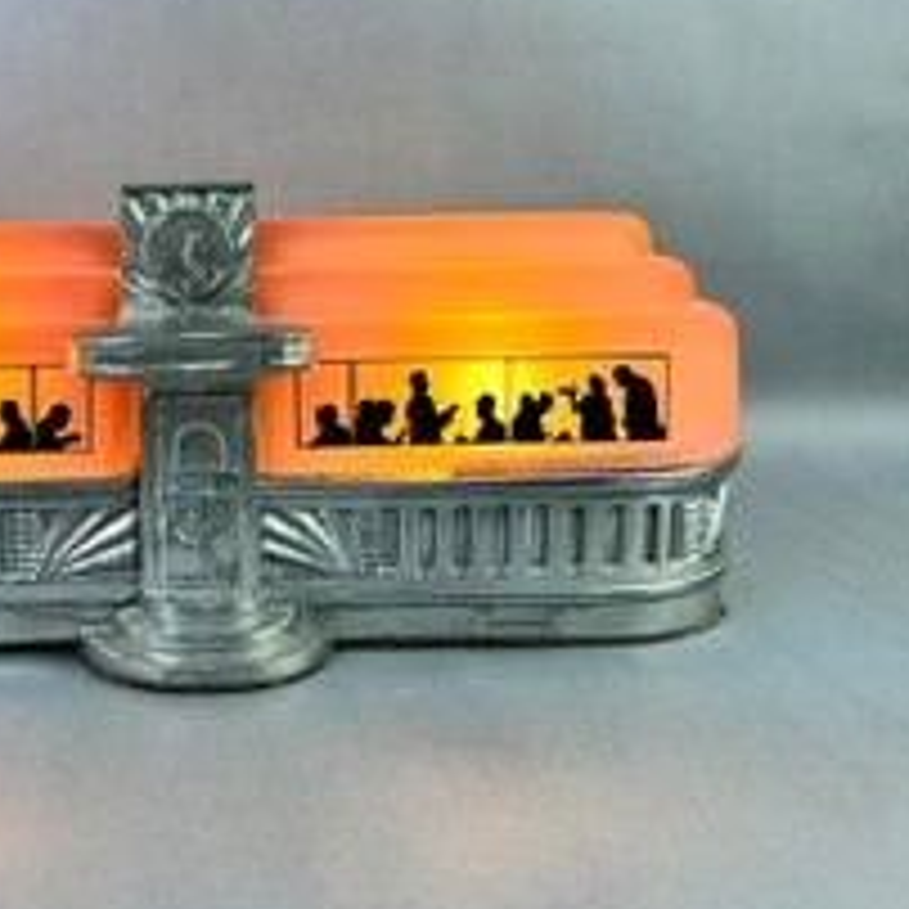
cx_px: 196
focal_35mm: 36
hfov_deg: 44.1
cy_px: 367
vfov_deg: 45.8
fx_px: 1070
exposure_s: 1/204
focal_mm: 6.76
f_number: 1.78
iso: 80
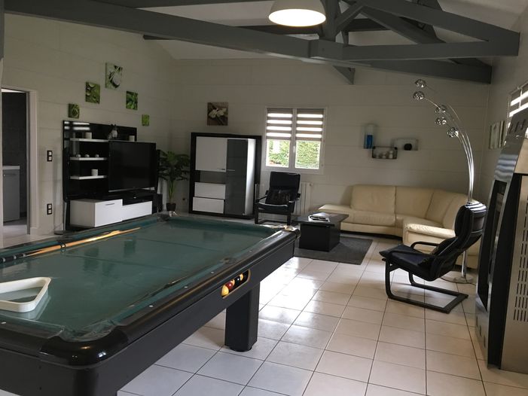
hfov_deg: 61.7
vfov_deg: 48.2
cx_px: 264
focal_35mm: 29
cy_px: 198
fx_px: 442
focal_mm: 4.15
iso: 80
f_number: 2.2
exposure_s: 1/17
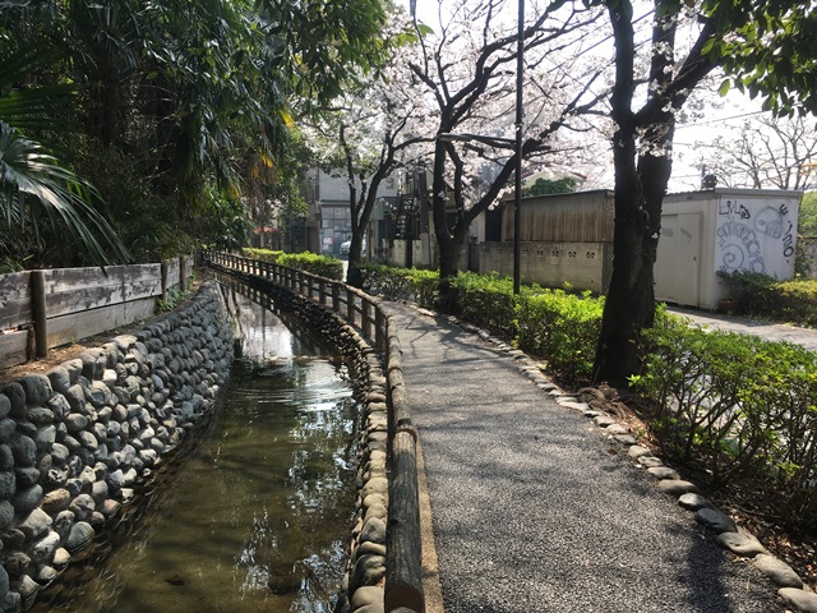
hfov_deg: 61.7
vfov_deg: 48.2
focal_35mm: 29
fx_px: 684
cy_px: 306
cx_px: 408
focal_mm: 4.15
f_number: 2.2
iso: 25
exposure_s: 1/373
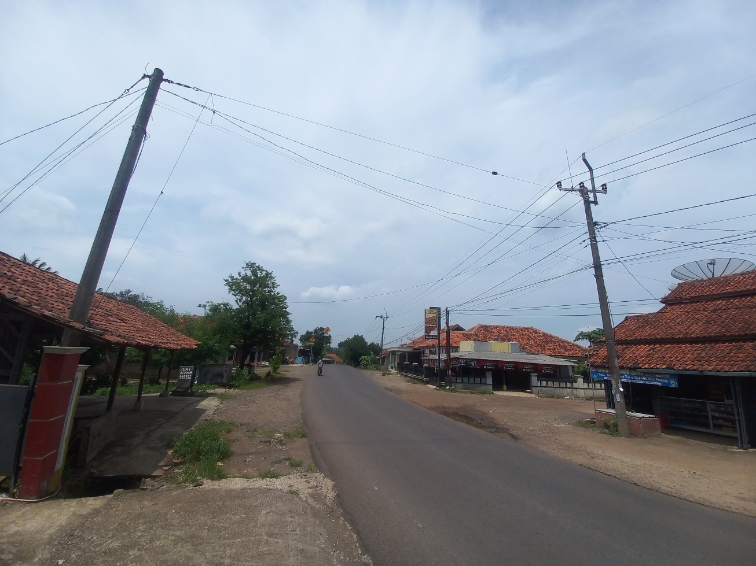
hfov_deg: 106.2
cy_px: 283
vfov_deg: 89.9
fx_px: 284
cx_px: 378
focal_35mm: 13
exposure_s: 1/2463
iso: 40
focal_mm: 1.42
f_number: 2.2
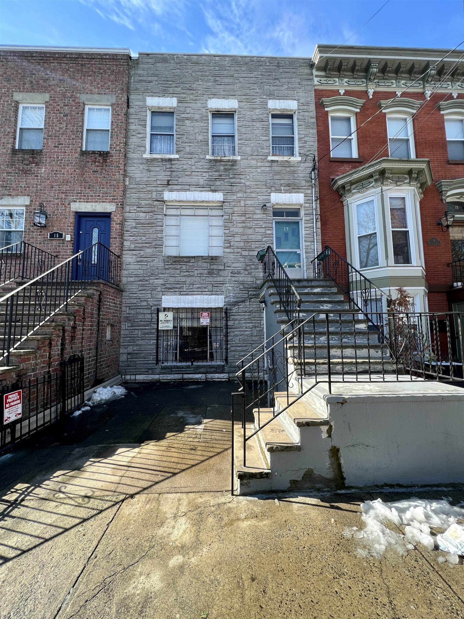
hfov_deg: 89.9
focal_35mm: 13
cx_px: 232
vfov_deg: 106.2
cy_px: 310
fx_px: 232
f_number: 1.8
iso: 32
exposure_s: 1/389
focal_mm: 1.57
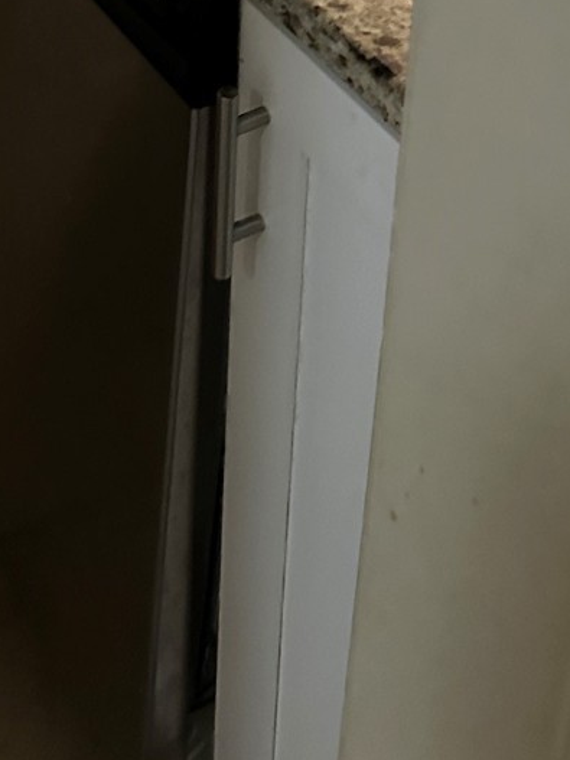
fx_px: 1537
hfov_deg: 20.9
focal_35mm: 70
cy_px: -297
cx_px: 167
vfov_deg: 23.6
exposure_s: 1/40
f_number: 1.78
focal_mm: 6.86
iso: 800
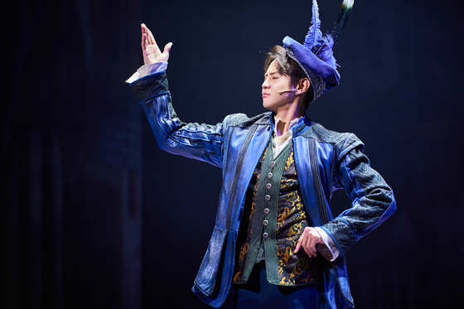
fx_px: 2500
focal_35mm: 194
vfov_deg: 7.1
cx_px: 232
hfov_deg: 10.6
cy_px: 154
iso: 1600
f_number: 2.8
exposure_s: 1/500
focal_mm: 194
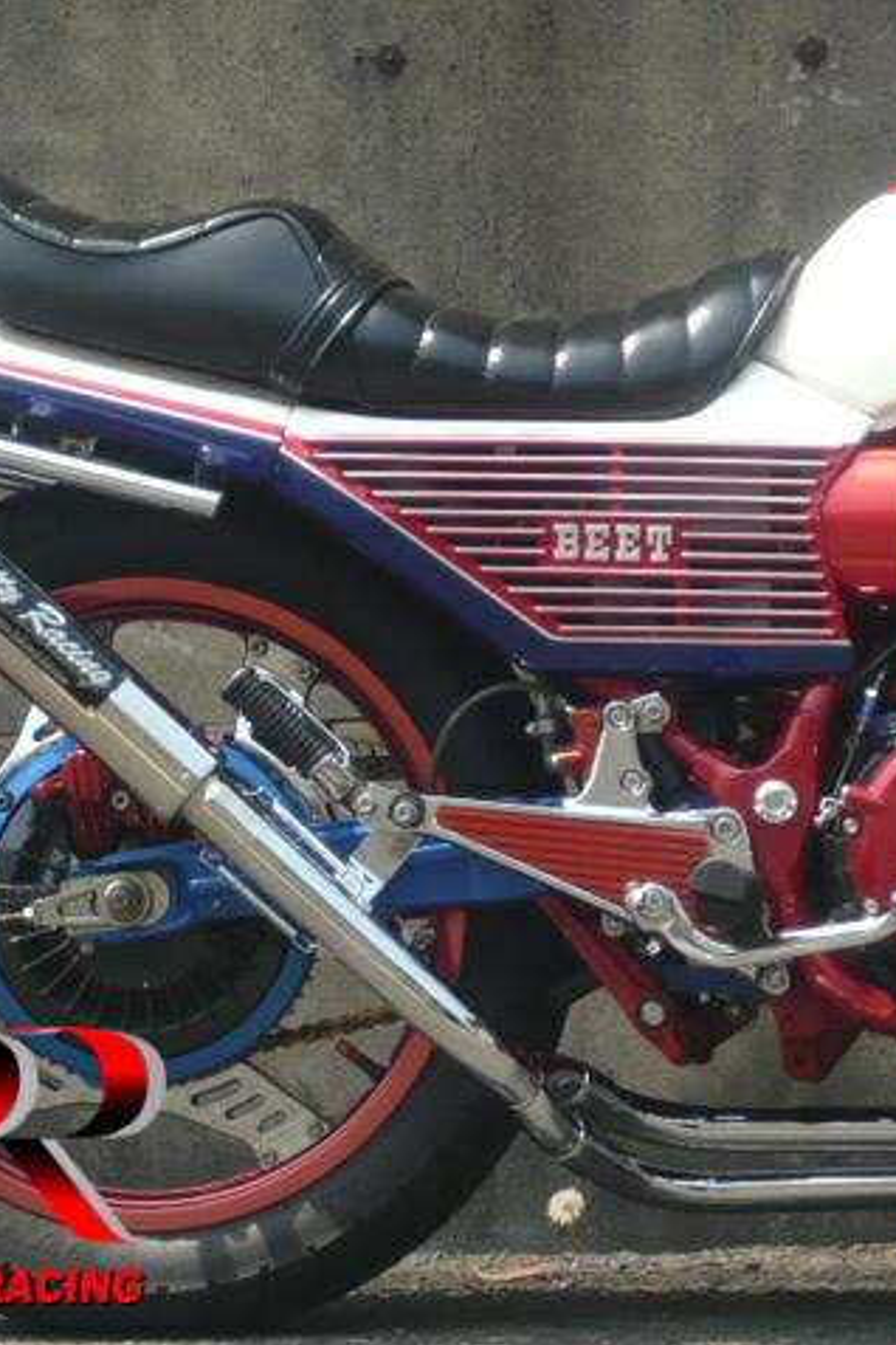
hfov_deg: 7.6
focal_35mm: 180
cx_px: 662
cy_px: 671
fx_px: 6719
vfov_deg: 11.4
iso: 100
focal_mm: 14.1
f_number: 5.2
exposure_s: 1/200
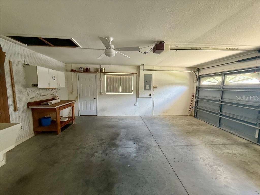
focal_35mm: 14
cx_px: 130
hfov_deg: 102.1
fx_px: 105
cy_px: 98
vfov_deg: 85.7
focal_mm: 2.22
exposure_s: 1/94
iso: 400
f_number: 2.2
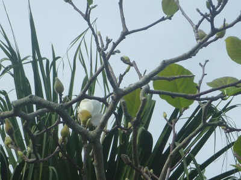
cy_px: 90
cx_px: 120
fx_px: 891
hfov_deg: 15.4
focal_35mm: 128
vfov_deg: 11.6
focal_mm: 11.7
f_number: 5.3
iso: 125
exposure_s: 1/500
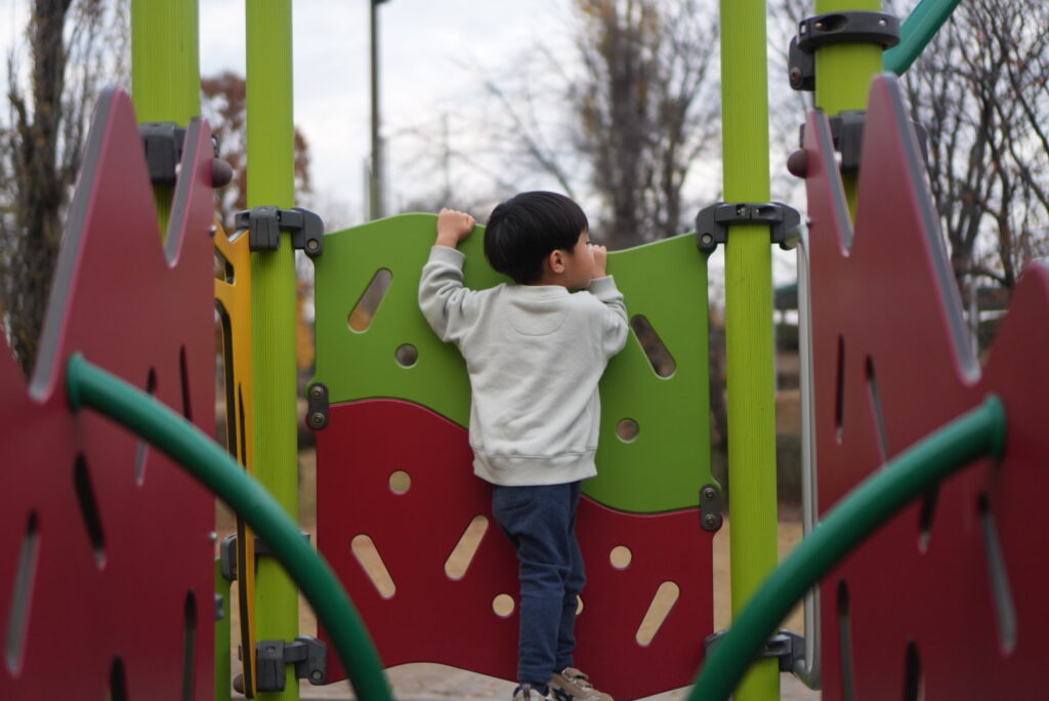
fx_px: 1531
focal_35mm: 52
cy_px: 350
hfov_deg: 37.8
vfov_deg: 25.8
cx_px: 524
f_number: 1.8
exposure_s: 1/1250
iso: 250
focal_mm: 35
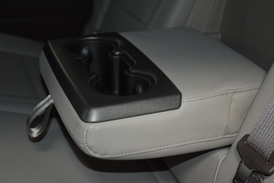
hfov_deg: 30.1
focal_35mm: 67
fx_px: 510
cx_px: 136
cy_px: 91
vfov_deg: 20.3
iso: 1400
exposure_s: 1/40
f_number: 4.2
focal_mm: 44
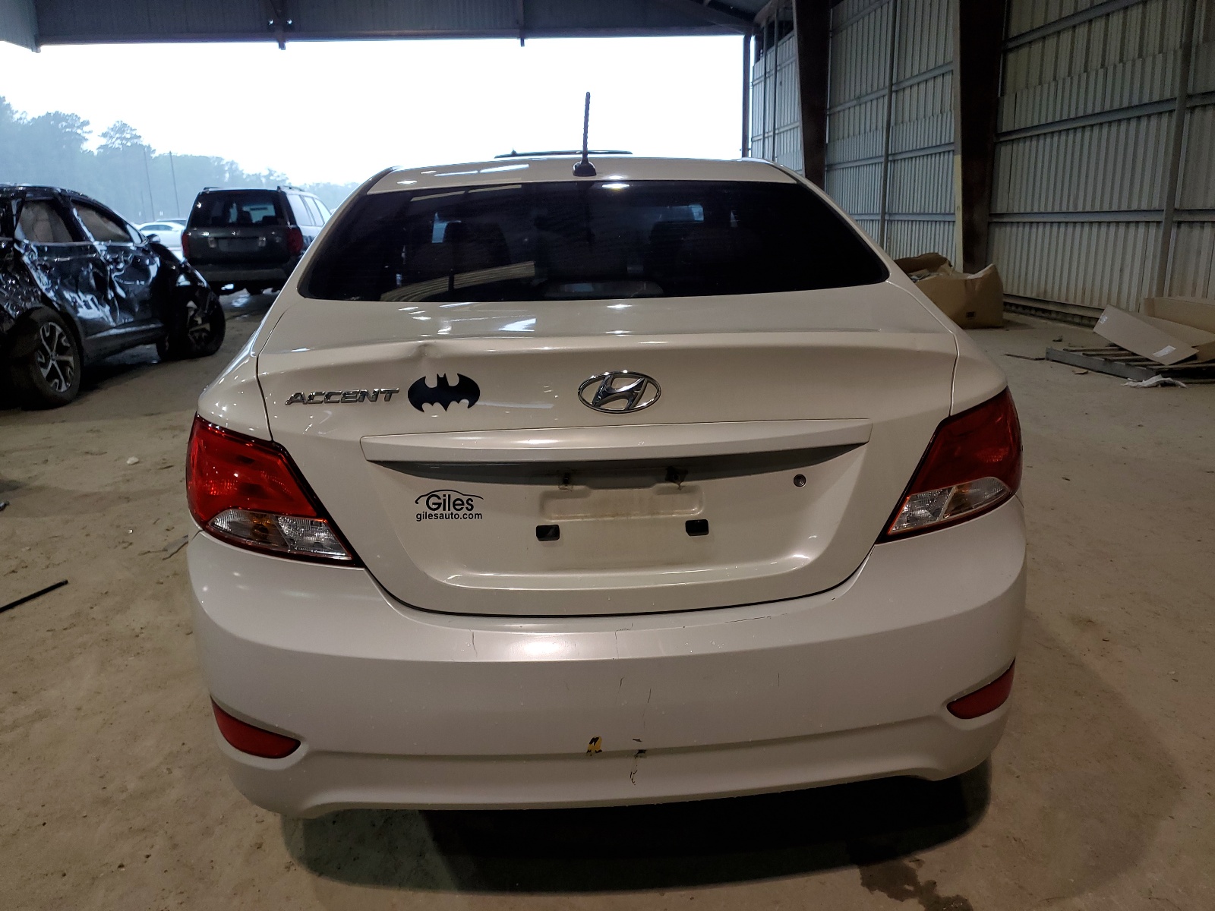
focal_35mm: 26
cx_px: 608
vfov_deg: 53.1
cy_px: 456
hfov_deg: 67.3
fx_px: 913
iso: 57
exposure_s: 1/60.2
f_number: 1.5
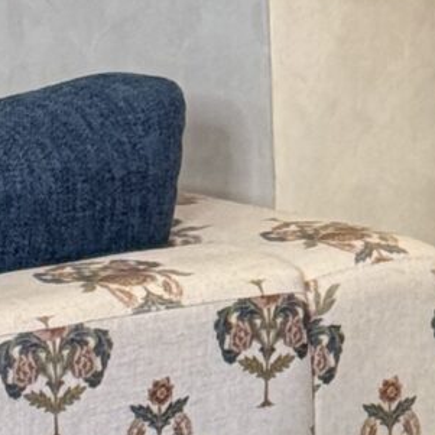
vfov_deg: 4.9
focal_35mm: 361
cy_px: 147
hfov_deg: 4.8
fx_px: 5132
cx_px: 942
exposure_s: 1/100
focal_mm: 6.76
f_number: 1.78
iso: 125
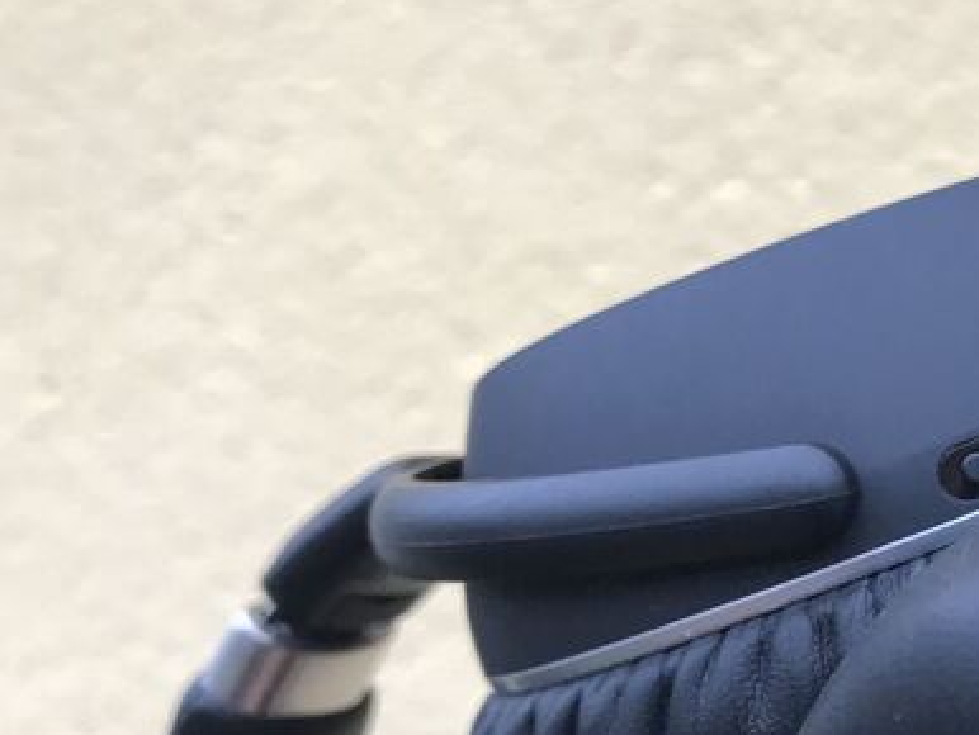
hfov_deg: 29.5
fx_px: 1698
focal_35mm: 60
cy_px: 490
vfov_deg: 24.3
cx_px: 1030
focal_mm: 3.99
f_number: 1.8
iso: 40
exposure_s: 1/25
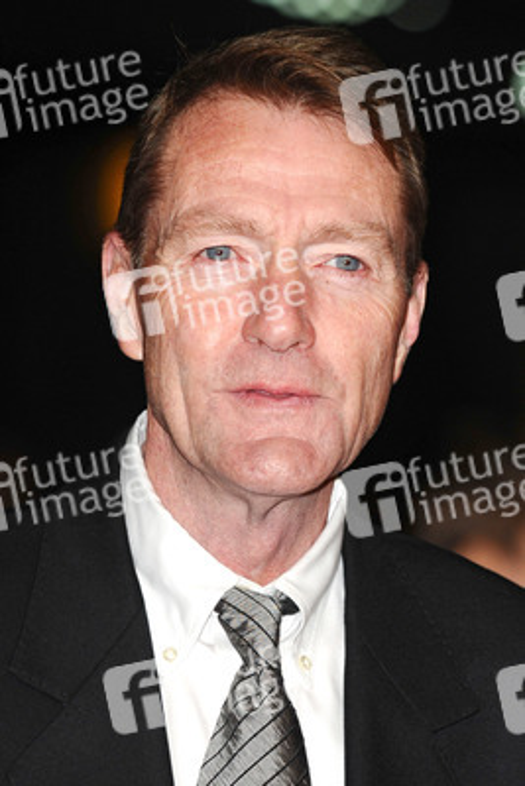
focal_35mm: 262
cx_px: 262
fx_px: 5737
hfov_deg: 5.2
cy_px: 393
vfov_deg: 7.8
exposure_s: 1/200
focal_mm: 175
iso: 320
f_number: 4.5
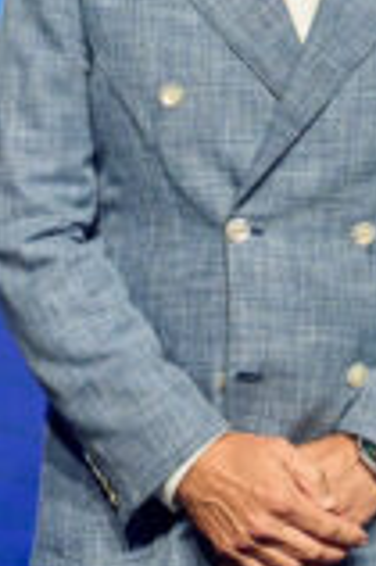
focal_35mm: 190
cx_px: 211
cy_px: -100
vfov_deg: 10.7
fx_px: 2983
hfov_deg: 7.2
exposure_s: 1/160
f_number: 7.1
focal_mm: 43
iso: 2500
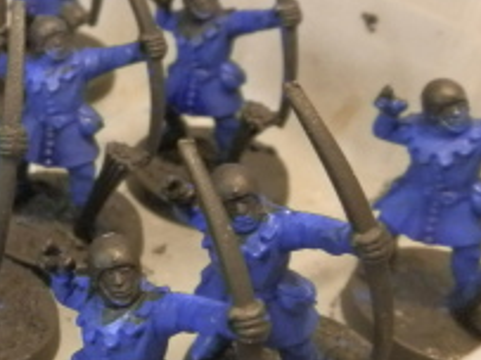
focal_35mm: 74
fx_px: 1028
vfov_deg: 19.8
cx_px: -88
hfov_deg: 24.1
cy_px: 137
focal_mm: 5
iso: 400
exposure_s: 1/40
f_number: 3.1
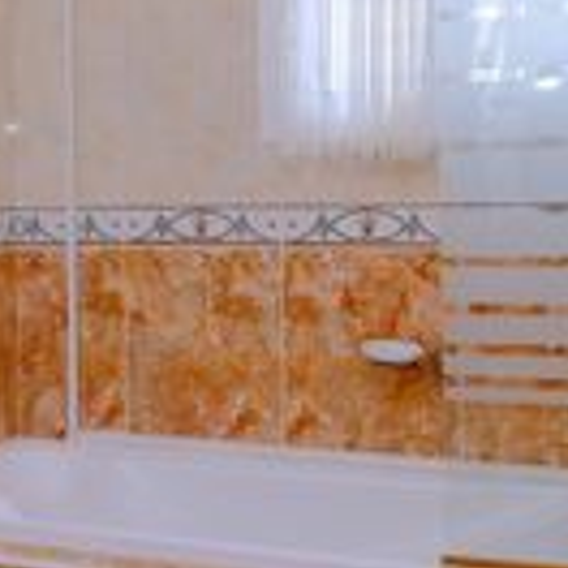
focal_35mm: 68
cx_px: -286
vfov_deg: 25.4
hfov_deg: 21.3
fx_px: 1262
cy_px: 278
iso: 800
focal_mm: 10
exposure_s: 1/125
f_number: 7.1
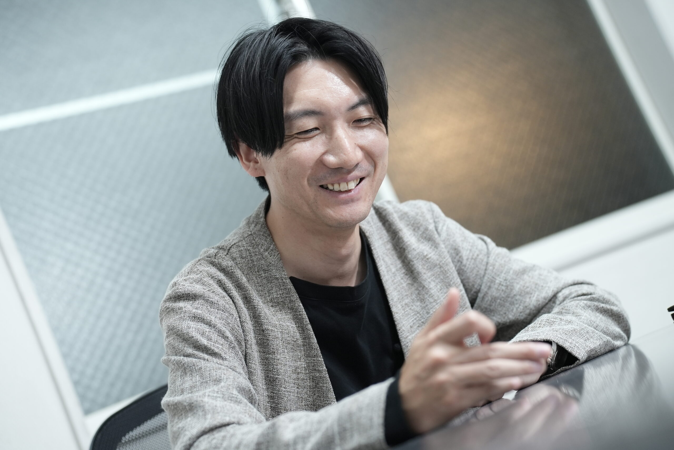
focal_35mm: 68
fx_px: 1274
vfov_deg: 20.0
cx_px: 337
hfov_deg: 29.6
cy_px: 225
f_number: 2.8
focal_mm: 68
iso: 1250
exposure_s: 1/125
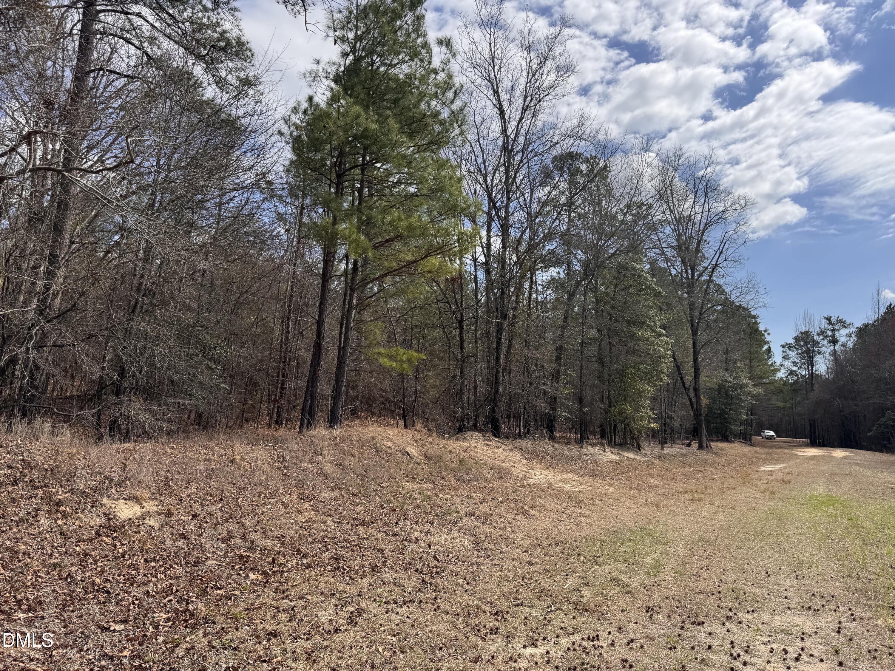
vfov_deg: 56.8
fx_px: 621
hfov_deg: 71.6
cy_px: 336
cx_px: 448
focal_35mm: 24
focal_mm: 6.76
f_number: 1.78
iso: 80
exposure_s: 1/3802
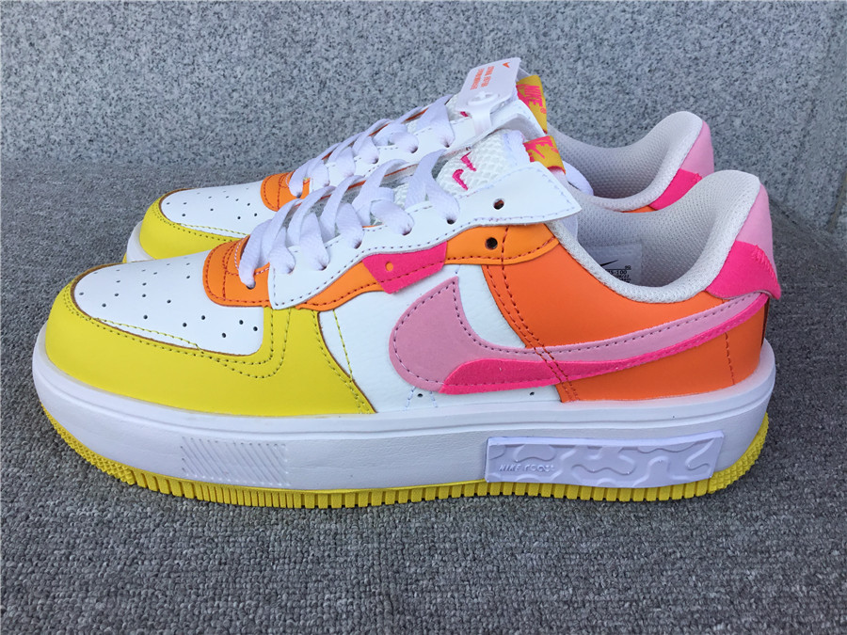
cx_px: 424
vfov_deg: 45.4
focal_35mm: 31
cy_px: 318
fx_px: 759
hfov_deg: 58.4
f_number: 2.4
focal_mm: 3.3
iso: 25
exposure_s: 1/485
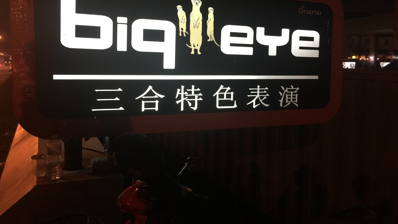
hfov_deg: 61.0
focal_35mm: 32
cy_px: 79
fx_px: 338
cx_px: 200
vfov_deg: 36.4
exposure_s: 1/10
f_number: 2.2
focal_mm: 4.15
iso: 100
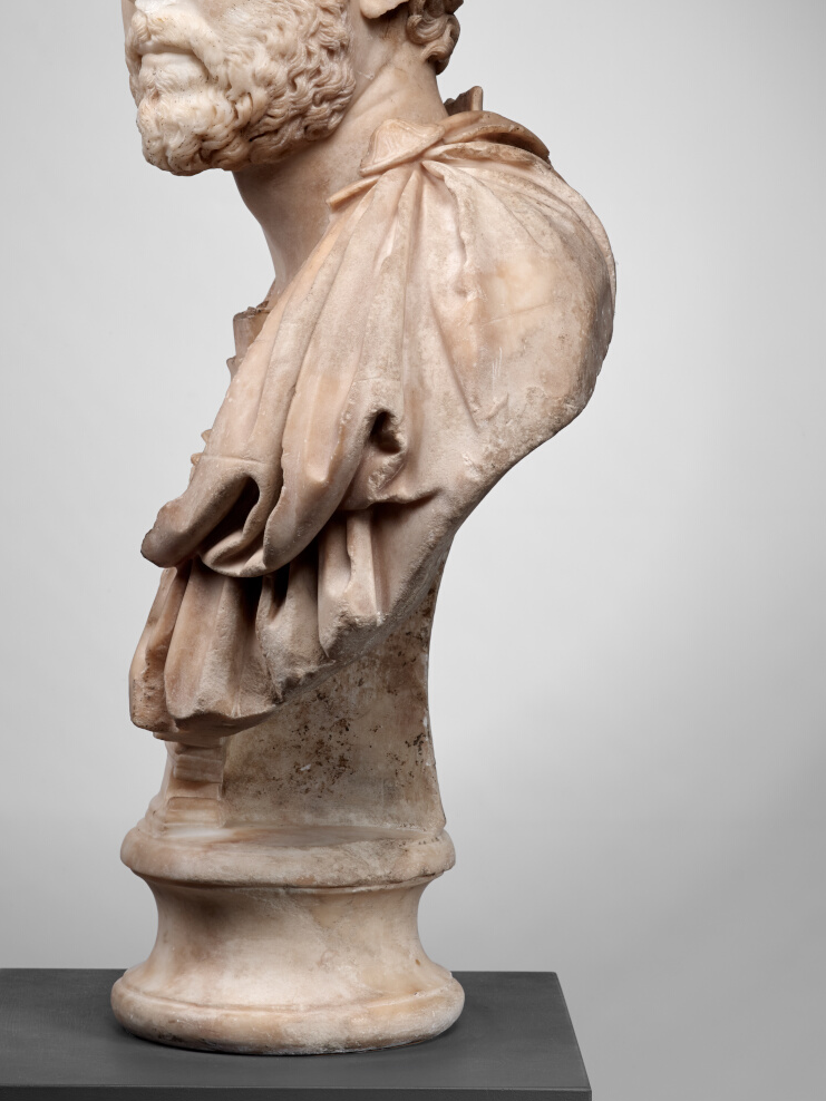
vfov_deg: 22.9
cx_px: 342
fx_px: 2704
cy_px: 376
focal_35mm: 85
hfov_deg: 17.4
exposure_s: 1/125
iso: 200
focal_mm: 80
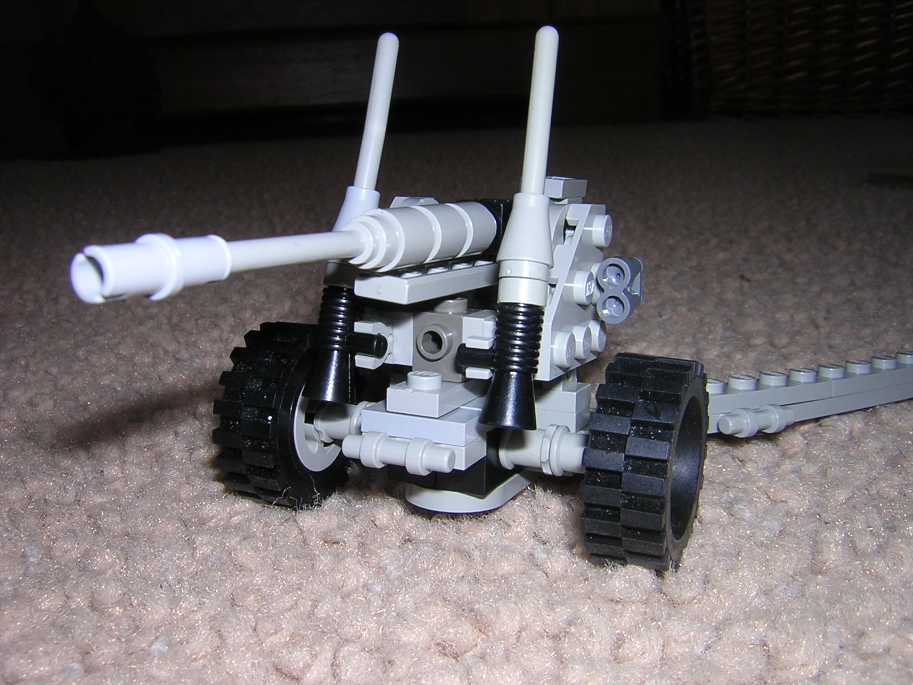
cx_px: 456
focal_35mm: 36
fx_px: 950
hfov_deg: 51.4
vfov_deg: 39.7
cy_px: 342
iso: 100
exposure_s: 1/60.1
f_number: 5.2
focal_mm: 4.7
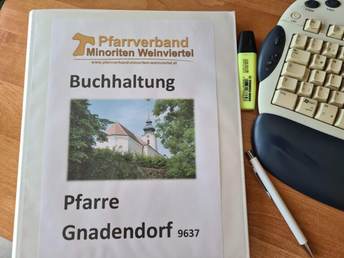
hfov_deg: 67.3
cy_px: 129
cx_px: 172
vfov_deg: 53.1
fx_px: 258
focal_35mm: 26
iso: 64
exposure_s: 1/50
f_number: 1.8
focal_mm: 5.4
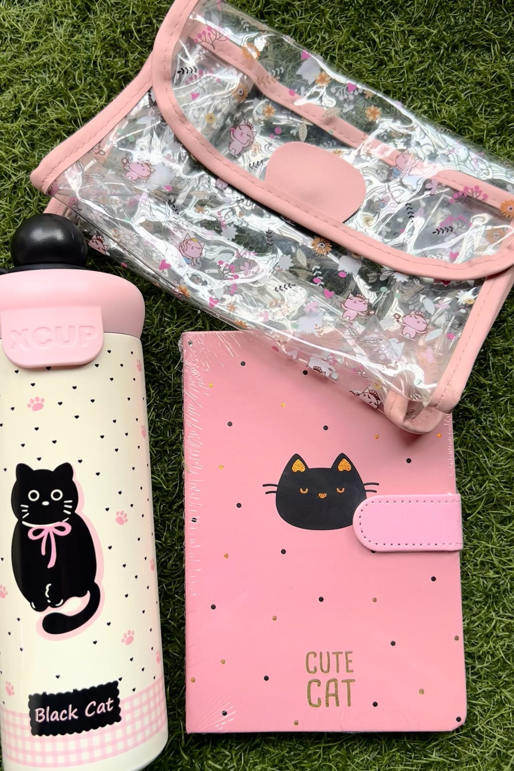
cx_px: 228
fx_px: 600
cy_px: 374
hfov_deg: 46.3
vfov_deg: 65.5
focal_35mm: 28
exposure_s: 1/572
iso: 50
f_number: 1.5
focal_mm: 5.7
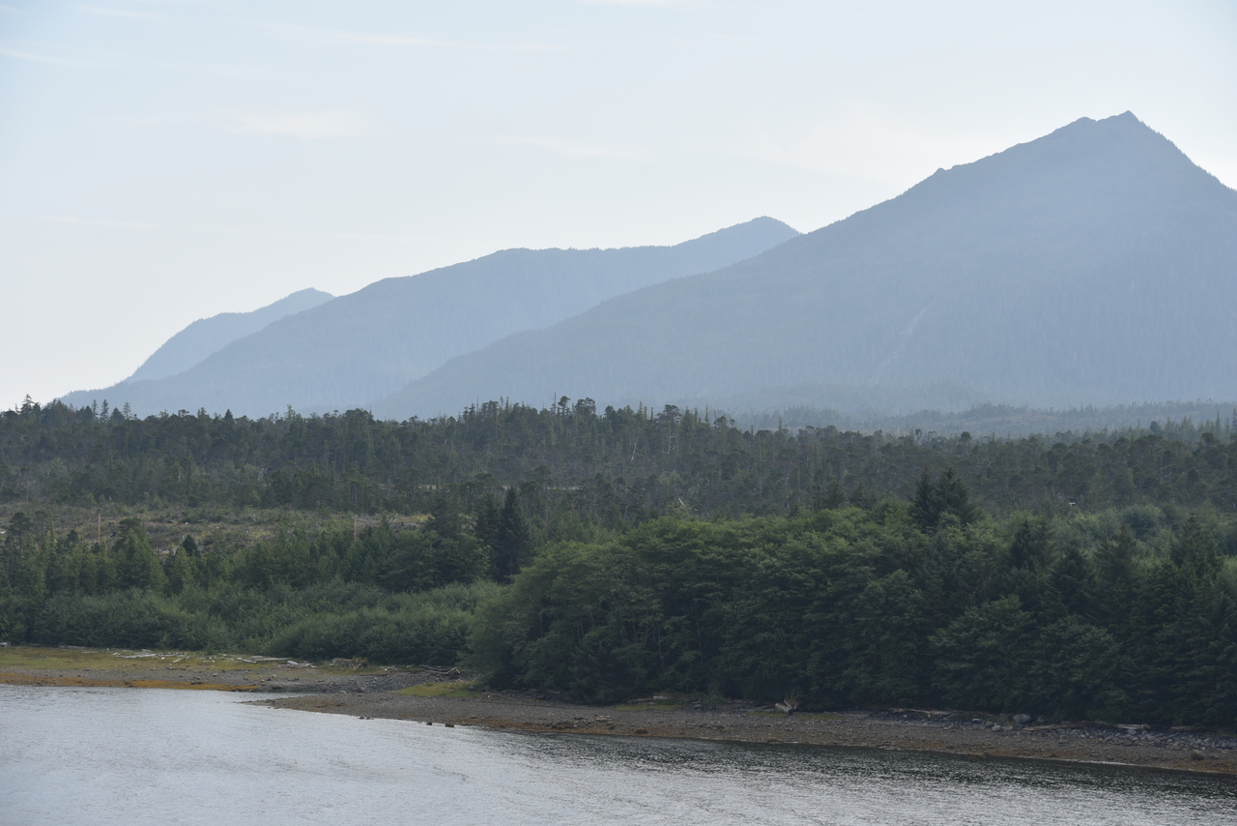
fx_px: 3437
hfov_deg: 20.4
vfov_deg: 13.7
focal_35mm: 100
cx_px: 618
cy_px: 413
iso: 100
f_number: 8
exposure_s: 1/250
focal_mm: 100
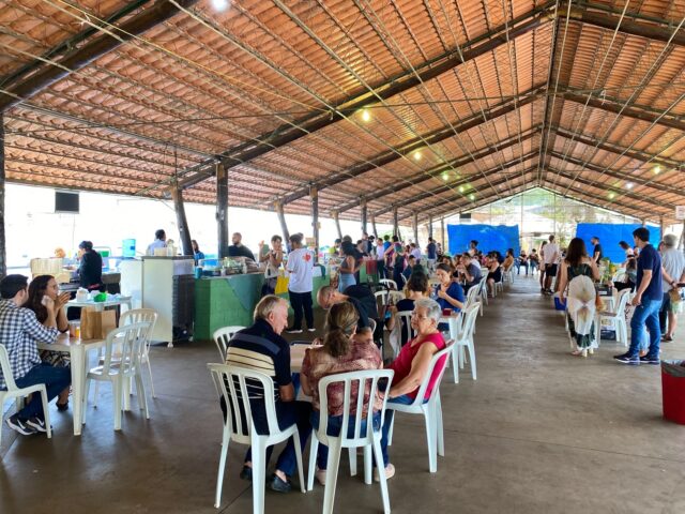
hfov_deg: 67.3
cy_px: 257
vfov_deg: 53.1
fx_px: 515
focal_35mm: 26
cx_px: 342
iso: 80
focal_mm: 4.25
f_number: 1.8
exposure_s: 1/120
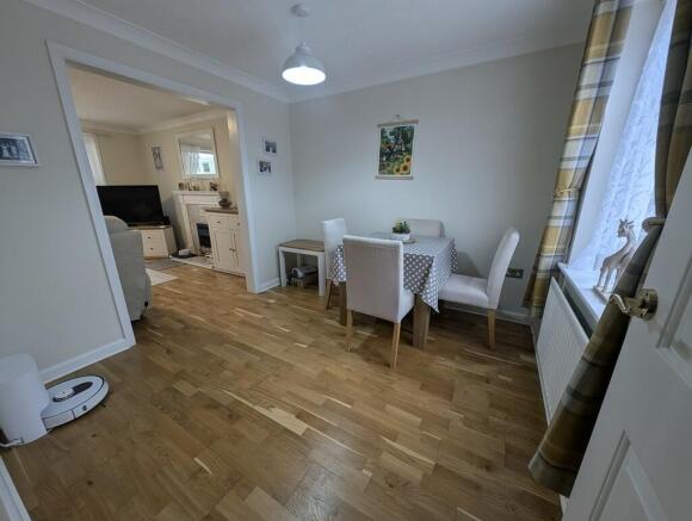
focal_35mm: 12
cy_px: 260
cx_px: 346
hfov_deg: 110.4
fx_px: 240
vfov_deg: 94.7
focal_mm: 2.23
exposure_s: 1/51
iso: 64
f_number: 1.95
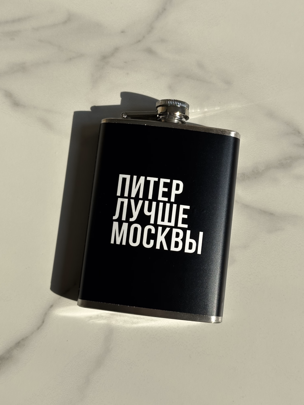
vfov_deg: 39.7
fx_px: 562
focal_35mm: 48
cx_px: 152
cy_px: 202
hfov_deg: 30.3
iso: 64
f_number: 1.78
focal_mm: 6.86
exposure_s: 1/1695
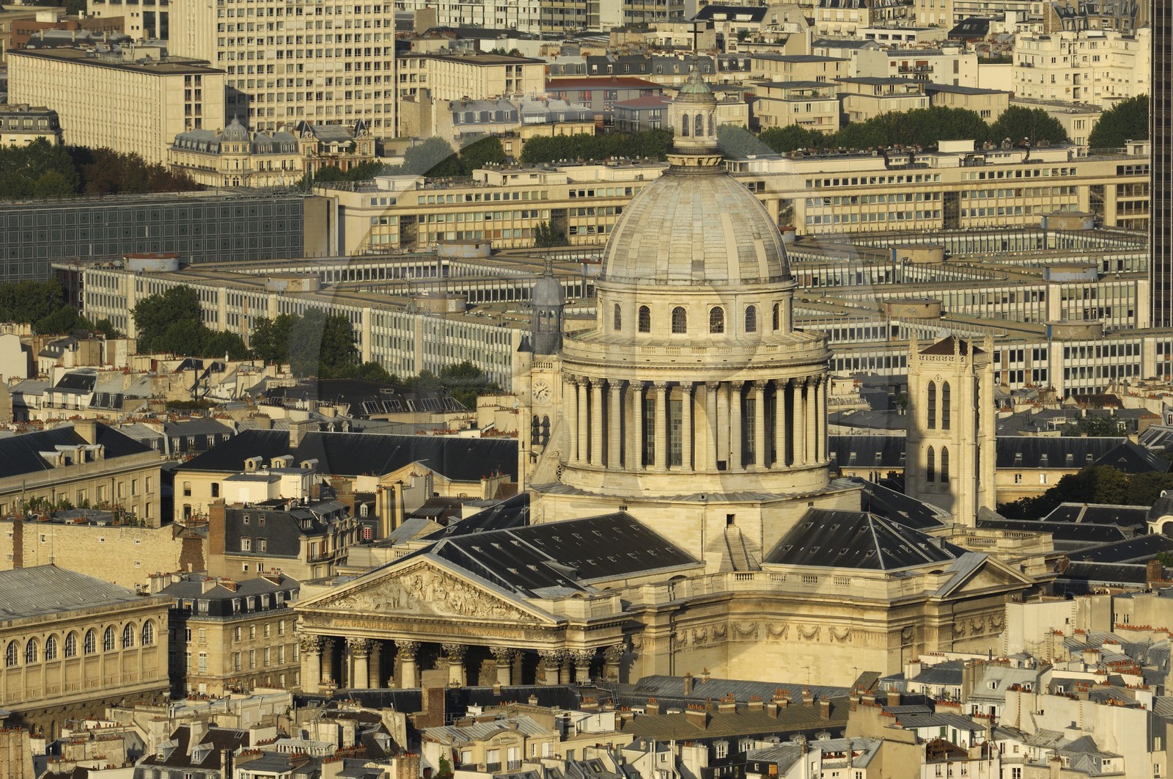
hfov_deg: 4.6
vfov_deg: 3.0
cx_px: 586
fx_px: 14642
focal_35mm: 450
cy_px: 390
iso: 100
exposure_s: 1/640
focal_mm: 300
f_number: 7.1
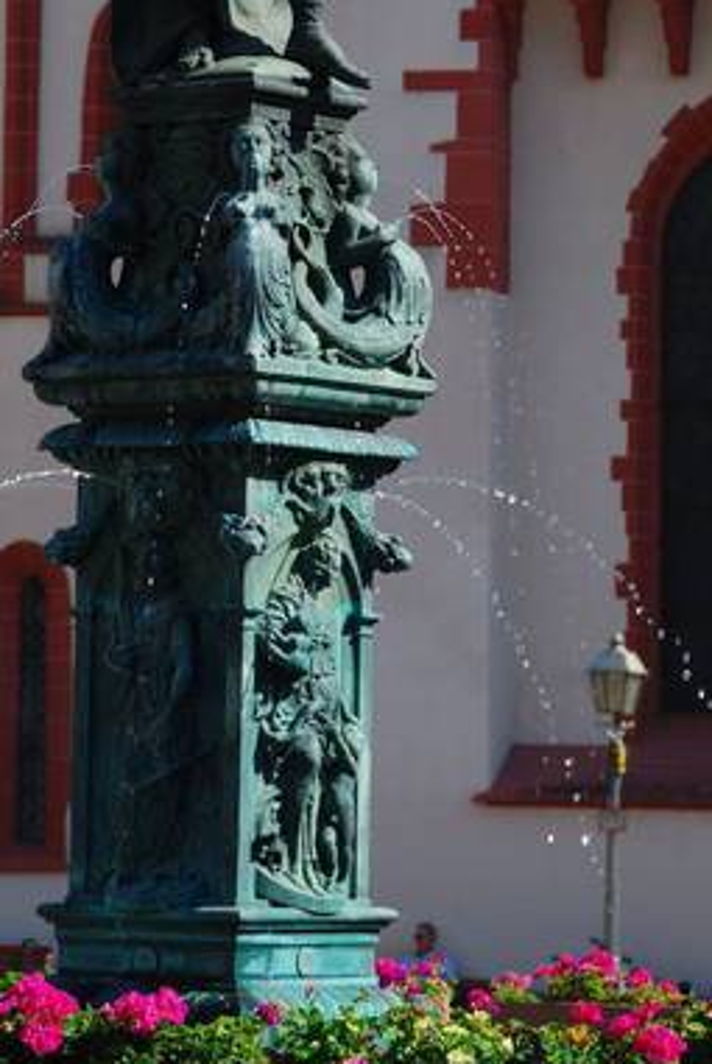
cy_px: 215
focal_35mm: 193
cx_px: 296
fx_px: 5710
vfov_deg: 10.6
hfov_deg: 7.1
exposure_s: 1/400
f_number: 5.6
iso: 100
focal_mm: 70
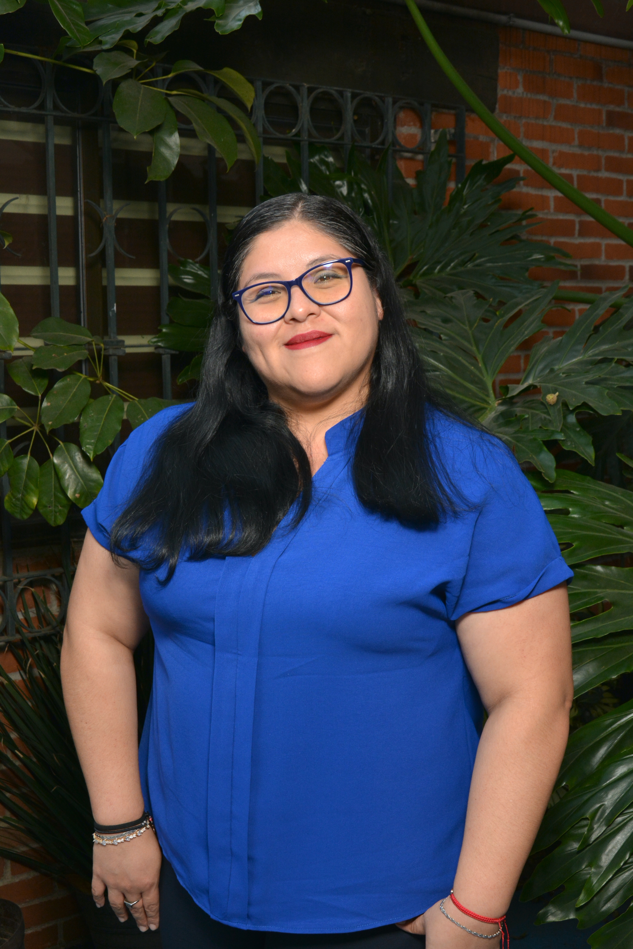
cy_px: 474
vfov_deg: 38.9
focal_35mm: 51
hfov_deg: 26.5
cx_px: 316
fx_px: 1344
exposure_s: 1/100
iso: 640
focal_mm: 34
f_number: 9
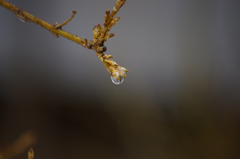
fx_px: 1996
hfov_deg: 6.9
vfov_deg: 4.6
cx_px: 120
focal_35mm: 300
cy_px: 80
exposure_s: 1/400
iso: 800
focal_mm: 200
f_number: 5.6
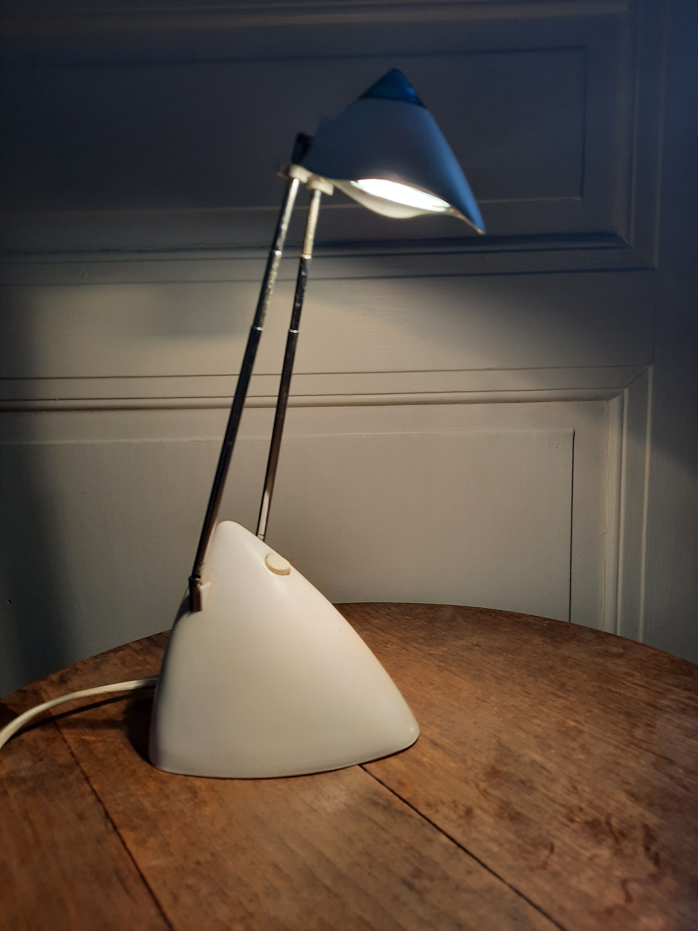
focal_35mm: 25
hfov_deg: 54.9
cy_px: 466
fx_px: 672
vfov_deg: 69.4
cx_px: 349
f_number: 2
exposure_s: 1/50
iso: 80
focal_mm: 4.6
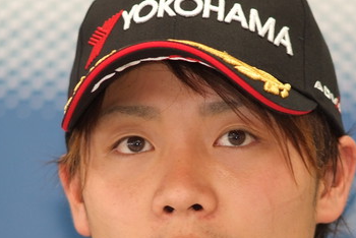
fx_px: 5493
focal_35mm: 555
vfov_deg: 2.5
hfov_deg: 3.7
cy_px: 202
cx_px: 194
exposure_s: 1/125
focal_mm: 180
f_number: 2.8
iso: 800
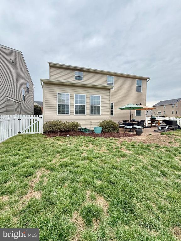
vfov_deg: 102.1
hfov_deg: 85.7
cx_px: 90
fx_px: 98
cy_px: 120
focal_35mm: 14
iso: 64
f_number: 2.2
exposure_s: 1/430
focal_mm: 2.22
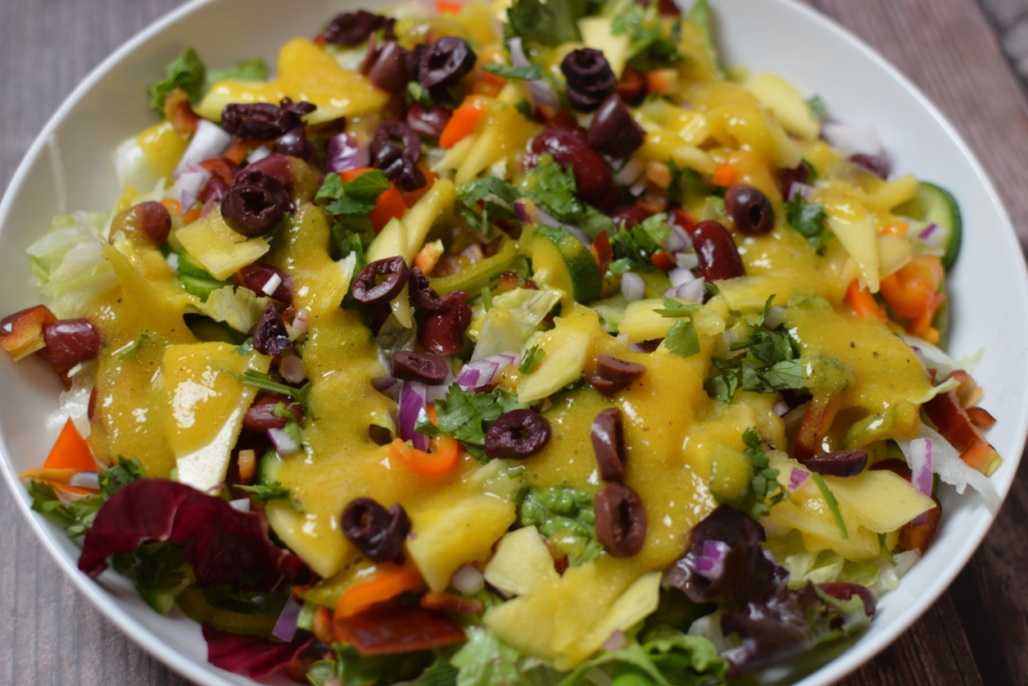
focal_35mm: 54
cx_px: 522
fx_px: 1528
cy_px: 341
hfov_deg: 37.2
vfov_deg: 25.3
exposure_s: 1/125
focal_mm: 35
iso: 400
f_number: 3.2
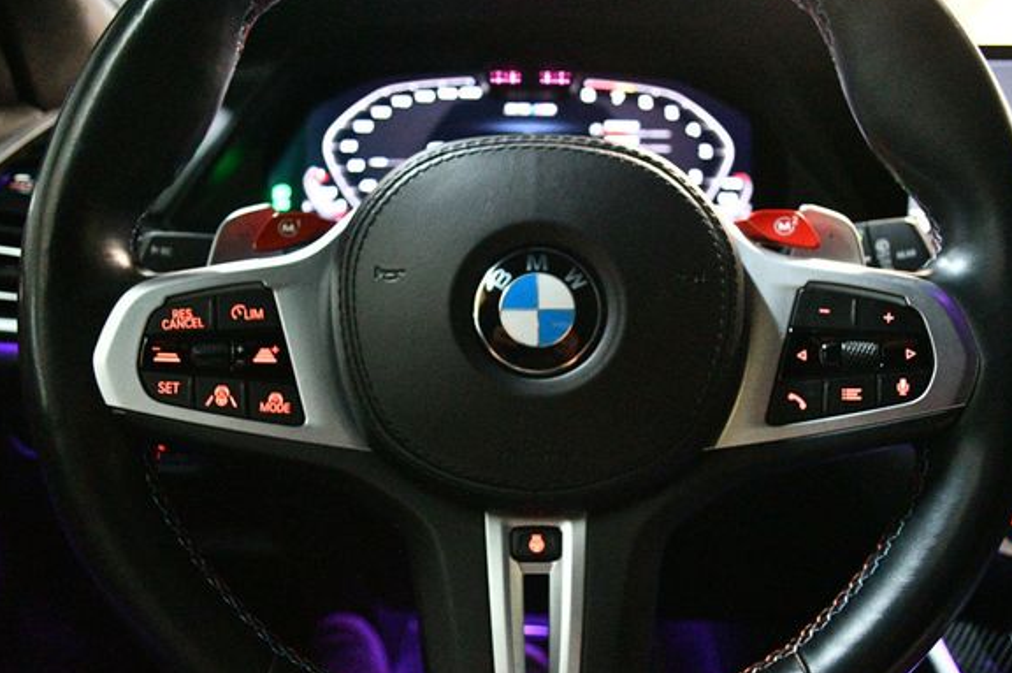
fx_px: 843
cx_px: 525
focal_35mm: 30
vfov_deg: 43.5
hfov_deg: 62.0
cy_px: 362
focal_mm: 18
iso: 12800
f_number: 3.5
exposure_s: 1/25
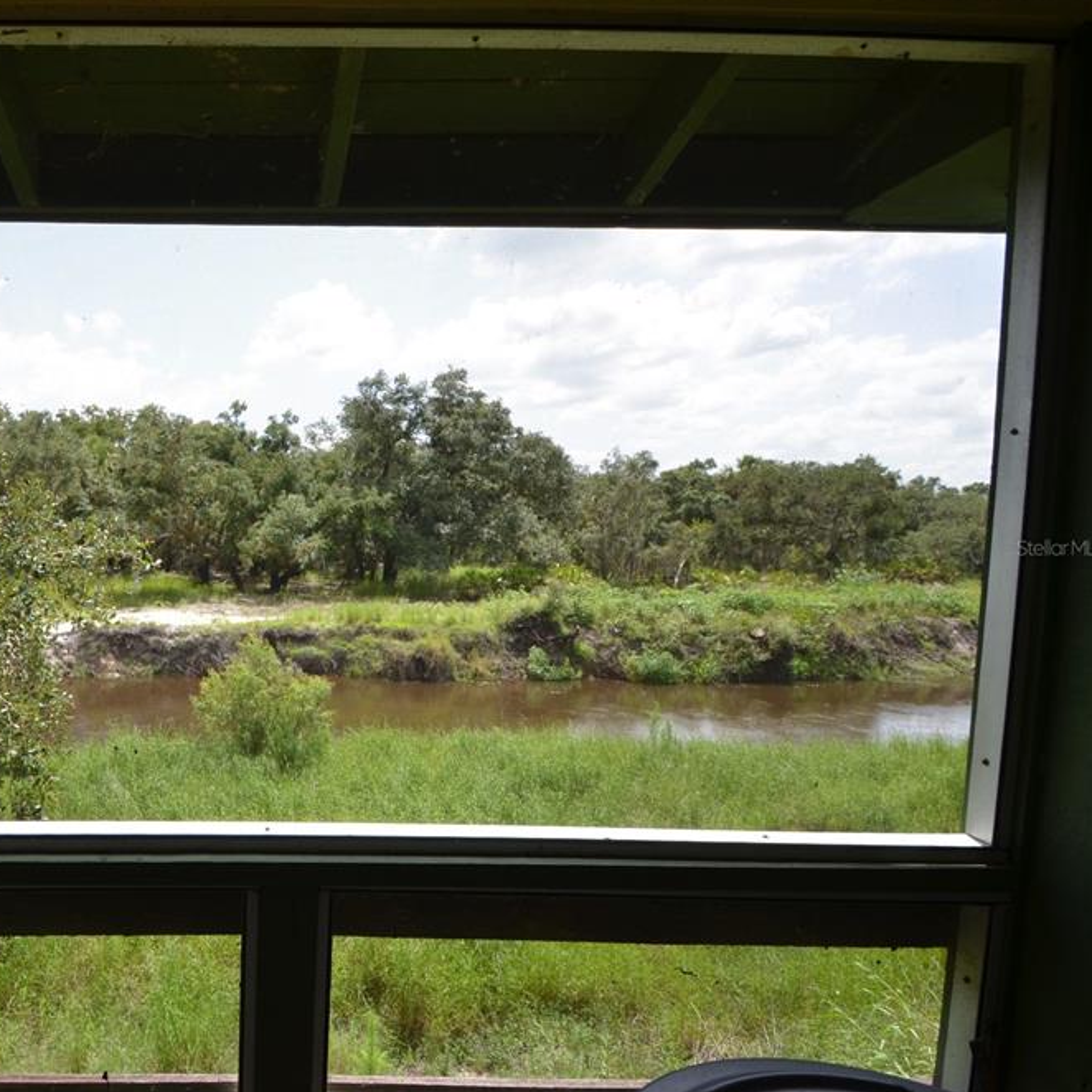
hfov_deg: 65.9
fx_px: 773
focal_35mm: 22
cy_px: 548
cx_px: 266
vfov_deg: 70.5
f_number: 8
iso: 200
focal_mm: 11
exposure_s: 1/250
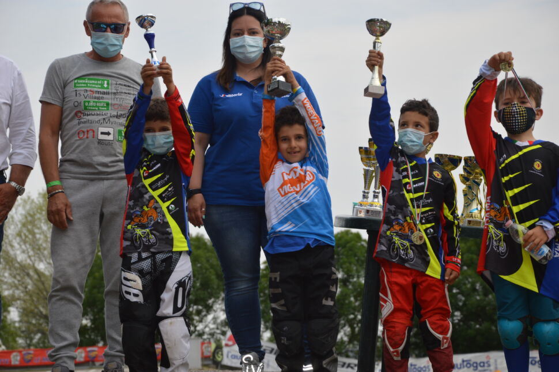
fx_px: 1978
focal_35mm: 128
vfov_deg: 10.7
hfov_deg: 16.1
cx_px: 280
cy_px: 186
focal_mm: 85
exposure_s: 1/200
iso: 100
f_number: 7.1
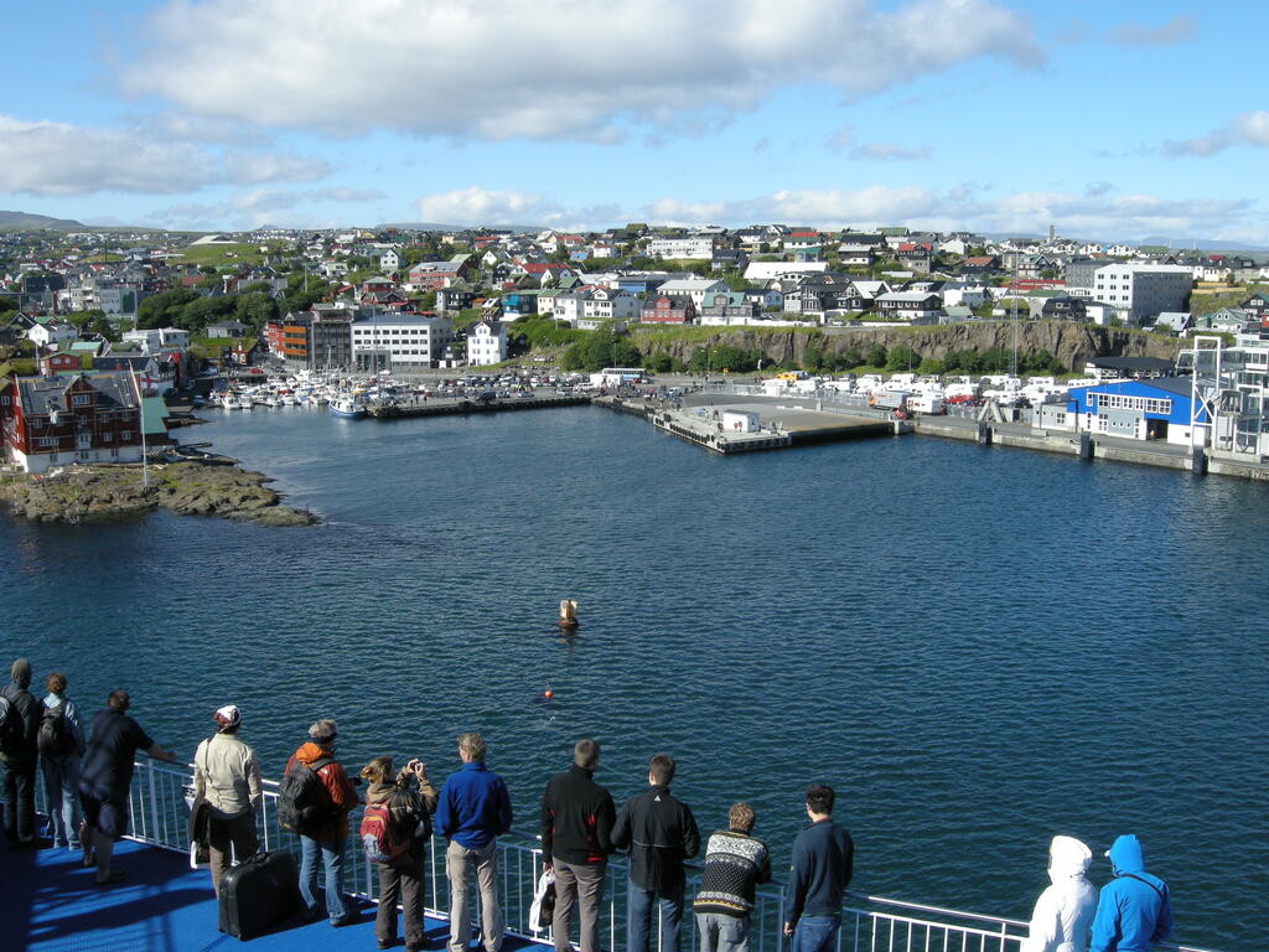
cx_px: 634
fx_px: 1283
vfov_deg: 40.7
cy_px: 476
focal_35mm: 35
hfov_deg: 52.6
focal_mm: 7.5
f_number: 6.1
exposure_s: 1/296
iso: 100
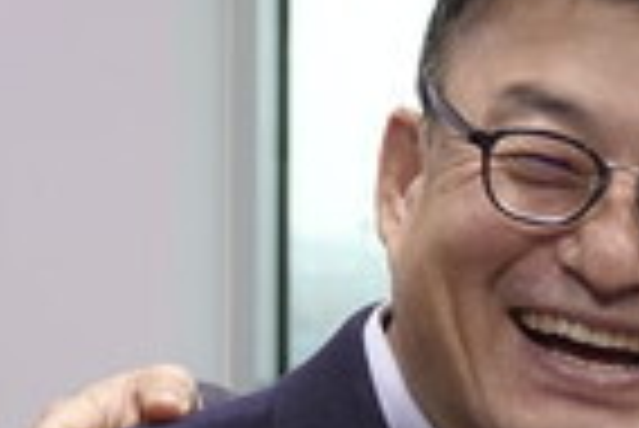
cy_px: 451
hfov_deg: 6.7
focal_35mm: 304
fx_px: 5401
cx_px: 837
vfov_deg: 4.5
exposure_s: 1/80
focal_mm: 26.42
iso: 640
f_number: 3.5
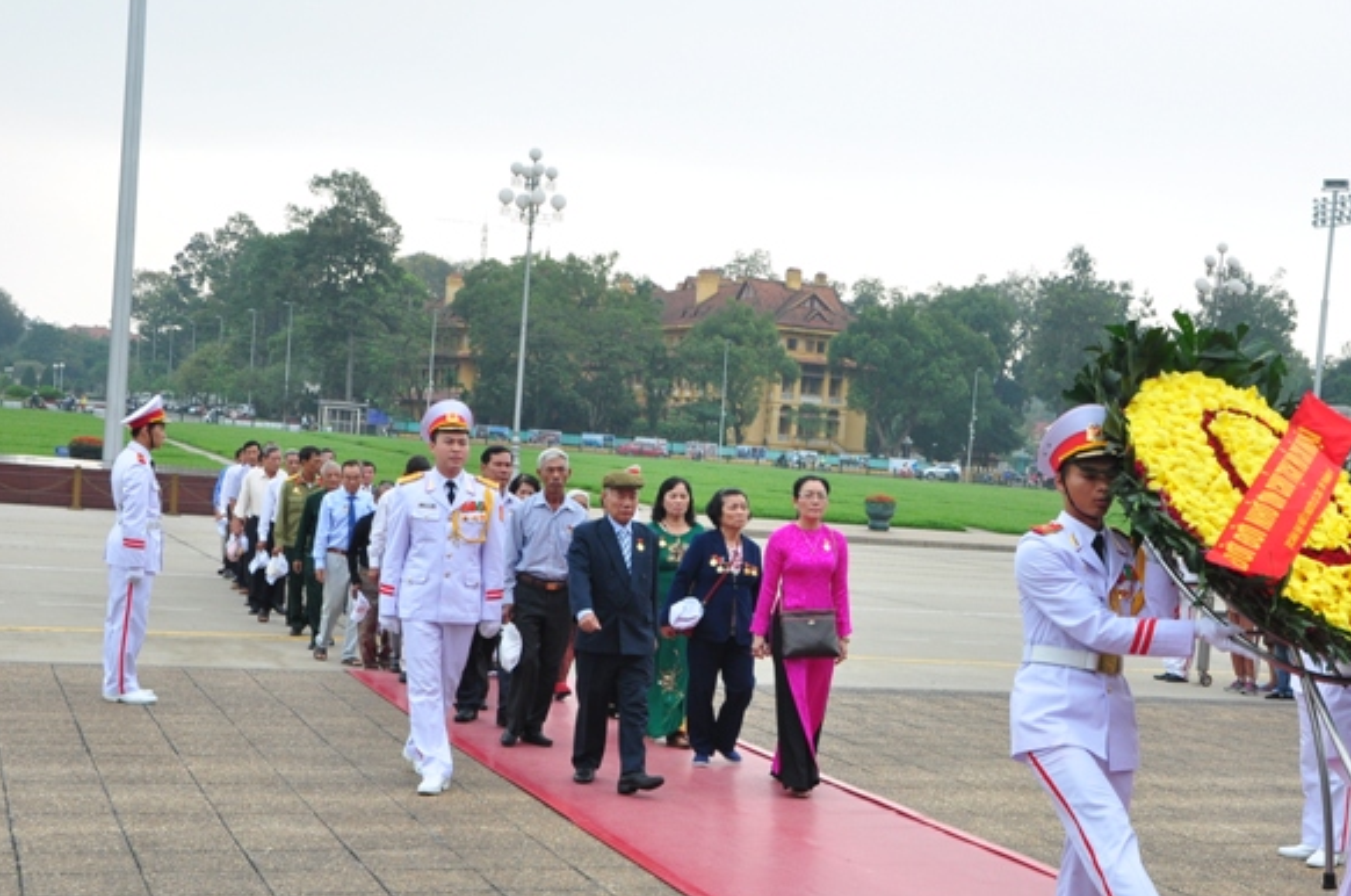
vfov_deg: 24.2
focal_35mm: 56
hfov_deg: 35.5
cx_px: 917
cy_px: 537
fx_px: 2086
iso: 320
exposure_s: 1/125
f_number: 8
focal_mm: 27
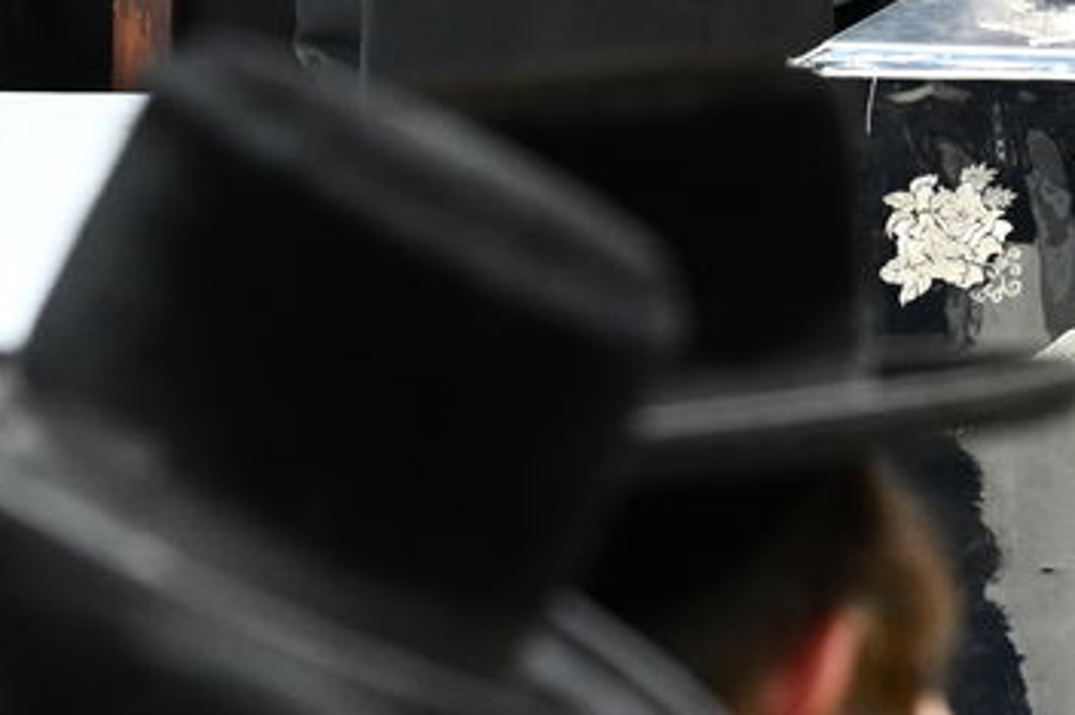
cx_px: 1457
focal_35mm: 398
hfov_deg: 5.2
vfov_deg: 3.4
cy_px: -341
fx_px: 11873
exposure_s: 1/80
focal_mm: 100
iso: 3200
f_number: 5
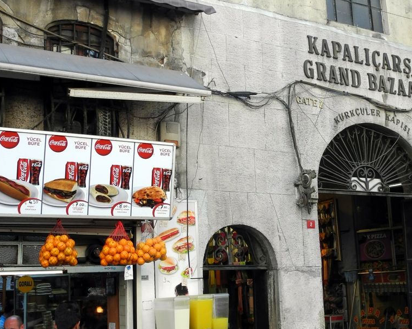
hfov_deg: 49.1
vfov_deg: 39.9
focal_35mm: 37
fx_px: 451
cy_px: 131
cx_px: 220
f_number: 2.8
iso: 100
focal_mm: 6
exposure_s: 1/250
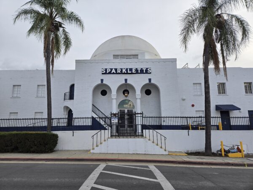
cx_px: 126
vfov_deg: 58.9
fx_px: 168
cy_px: 95
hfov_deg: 73.9
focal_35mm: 23
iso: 25
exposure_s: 1/876
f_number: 1.8
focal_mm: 5.4
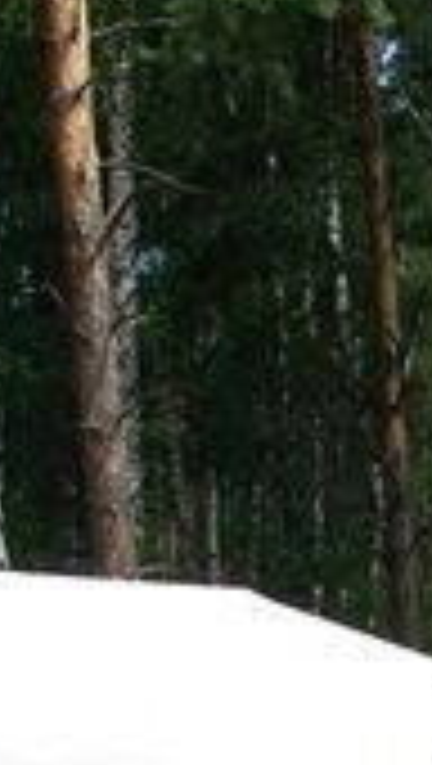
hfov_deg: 6.9
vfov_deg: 12.1
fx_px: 3431
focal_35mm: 169
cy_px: 1148
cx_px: 936
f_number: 4
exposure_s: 1/320
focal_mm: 7.1
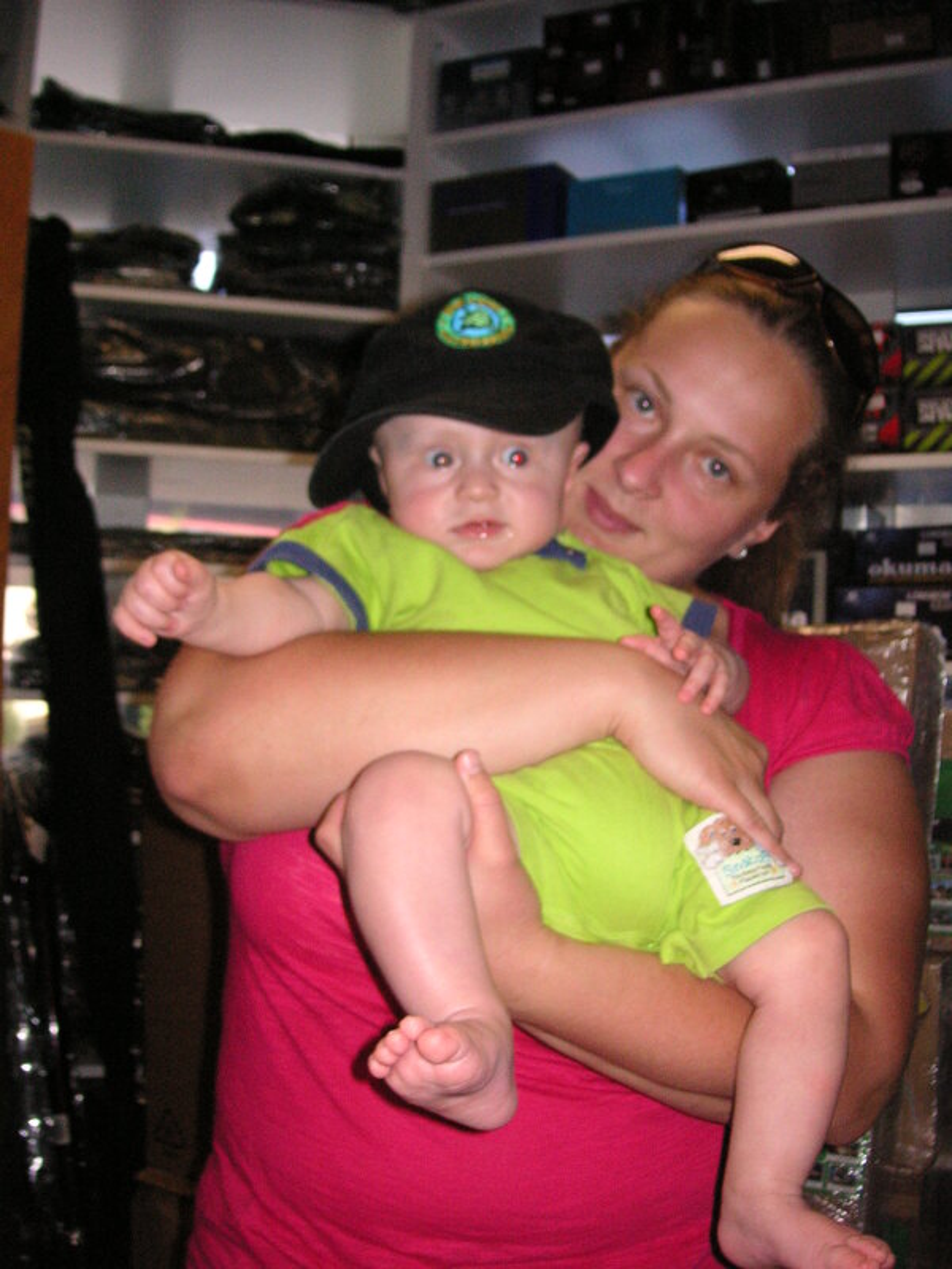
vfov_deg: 50.1
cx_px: 476
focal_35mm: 37
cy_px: 634
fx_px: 1357
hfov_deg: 38.7
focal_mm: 6.1
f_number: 6.7
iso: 160
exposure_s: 1/45
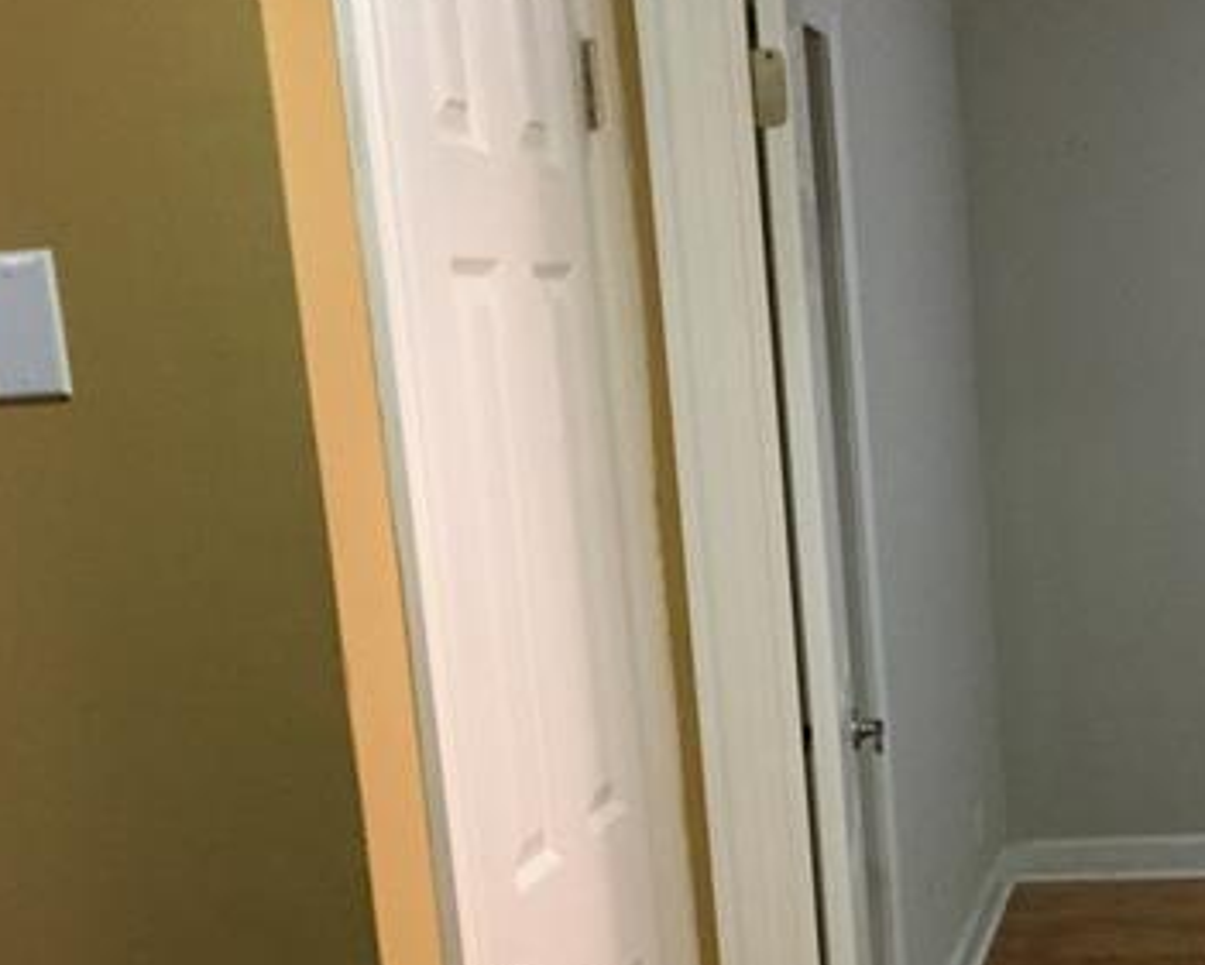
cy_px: 800
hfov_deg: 30.0
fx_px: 2212
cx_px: 896
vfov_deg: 24.1
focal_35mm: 62
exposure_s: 1/24
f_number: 2.2
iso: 250
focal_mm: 4.15
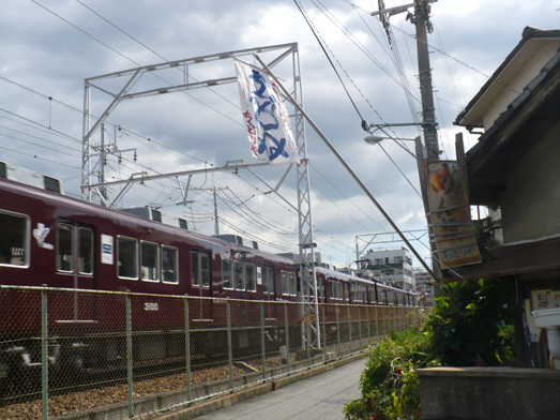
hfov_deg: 44.8
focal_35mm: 42
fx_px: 679
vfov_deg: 34.3
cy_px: 210
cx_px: 280
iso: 100
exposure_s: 1/200
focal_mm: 7
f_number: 8
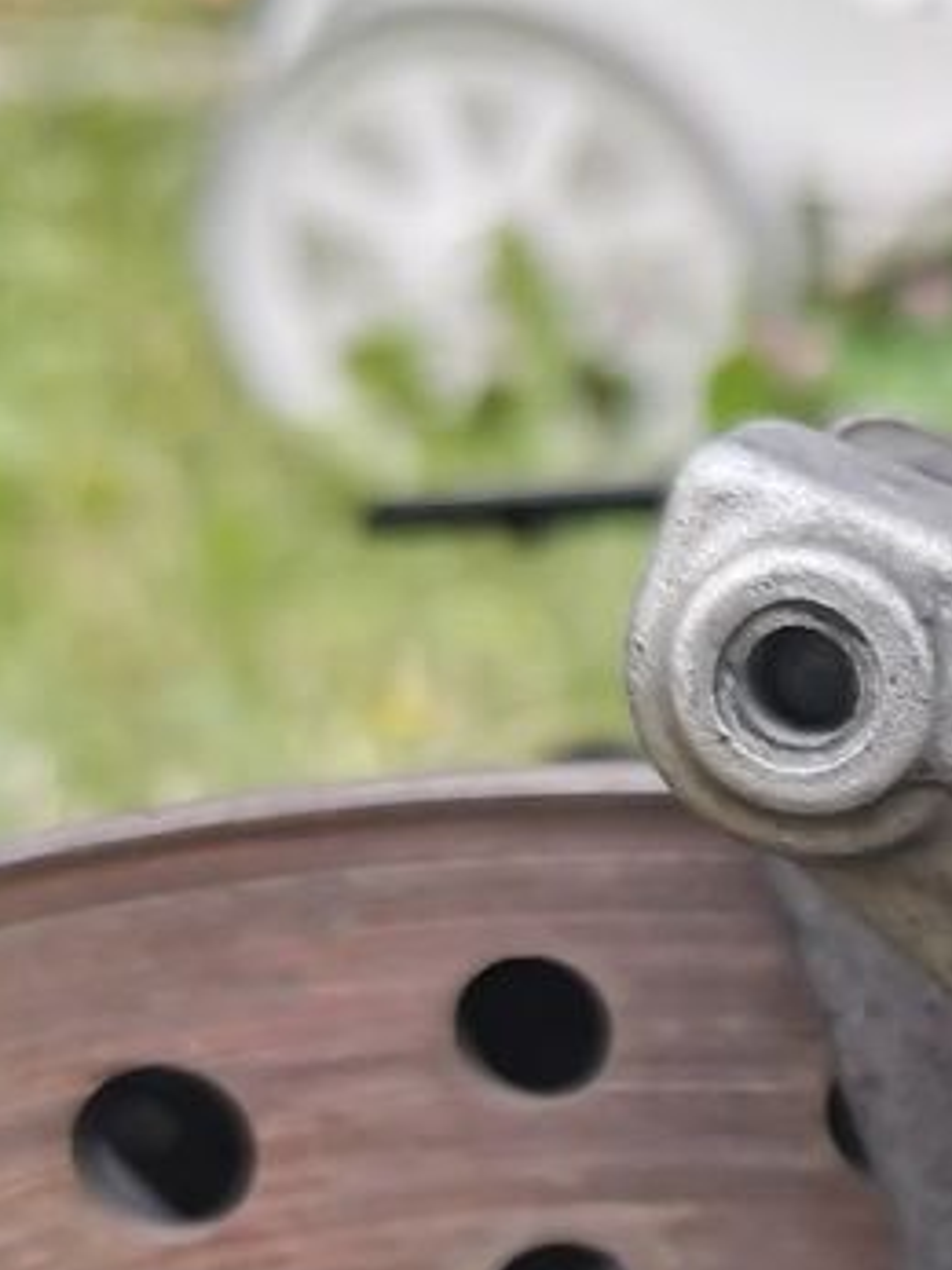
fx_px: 3522
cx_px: 1684
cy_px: 1252
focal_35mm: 96
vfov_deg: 19.9
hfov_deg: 13.8
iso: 50
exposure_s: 1/142
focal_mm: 4.75
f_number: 1.8
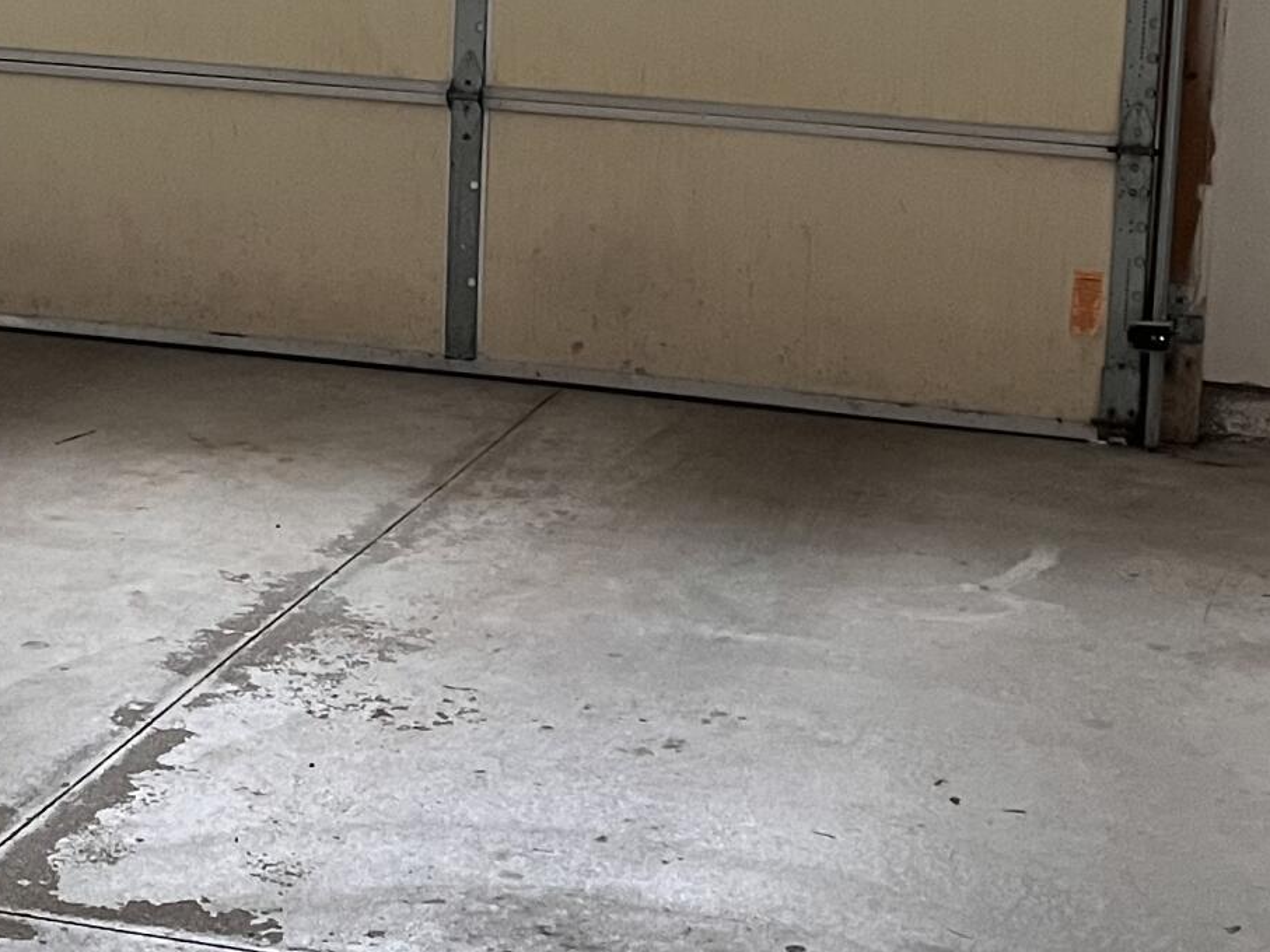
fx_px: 3155
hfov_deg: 22.7
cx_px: 539
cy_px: 18
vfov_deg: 16.8
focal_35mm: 86
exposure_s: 1/60
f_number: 1.6
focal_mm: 5.1
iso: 320
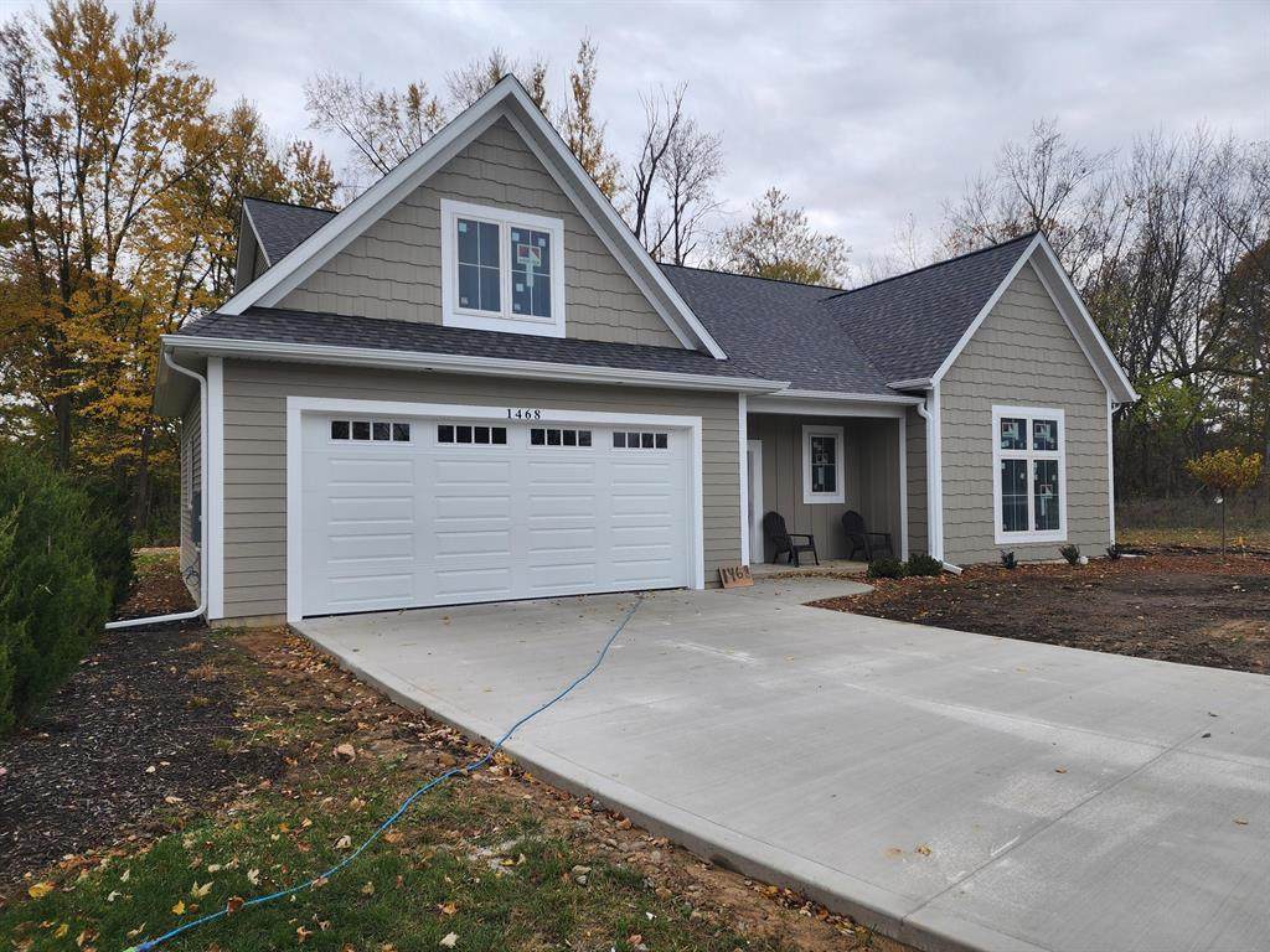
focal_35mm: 23
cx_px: 635
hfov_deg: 73.9
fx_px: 844
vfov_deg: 58.9
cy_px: 476
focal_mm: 6.4
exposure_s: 1/180
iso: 25
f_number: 1.8
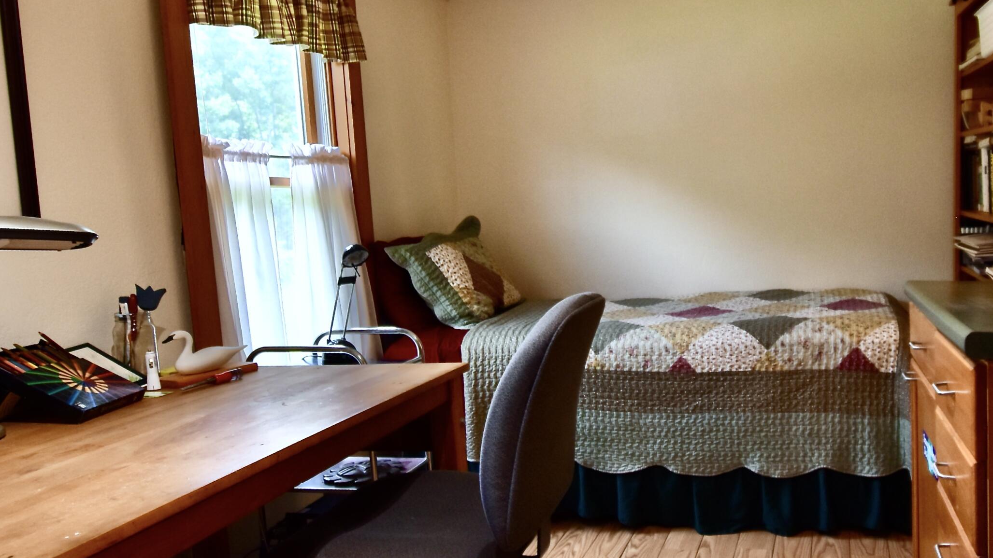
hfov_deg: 69.4
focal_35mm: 26
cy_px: 195
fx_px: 695
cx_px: 647
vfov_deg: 43.3
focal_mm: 11.5
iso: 450
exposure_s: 1/60
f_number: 4.8
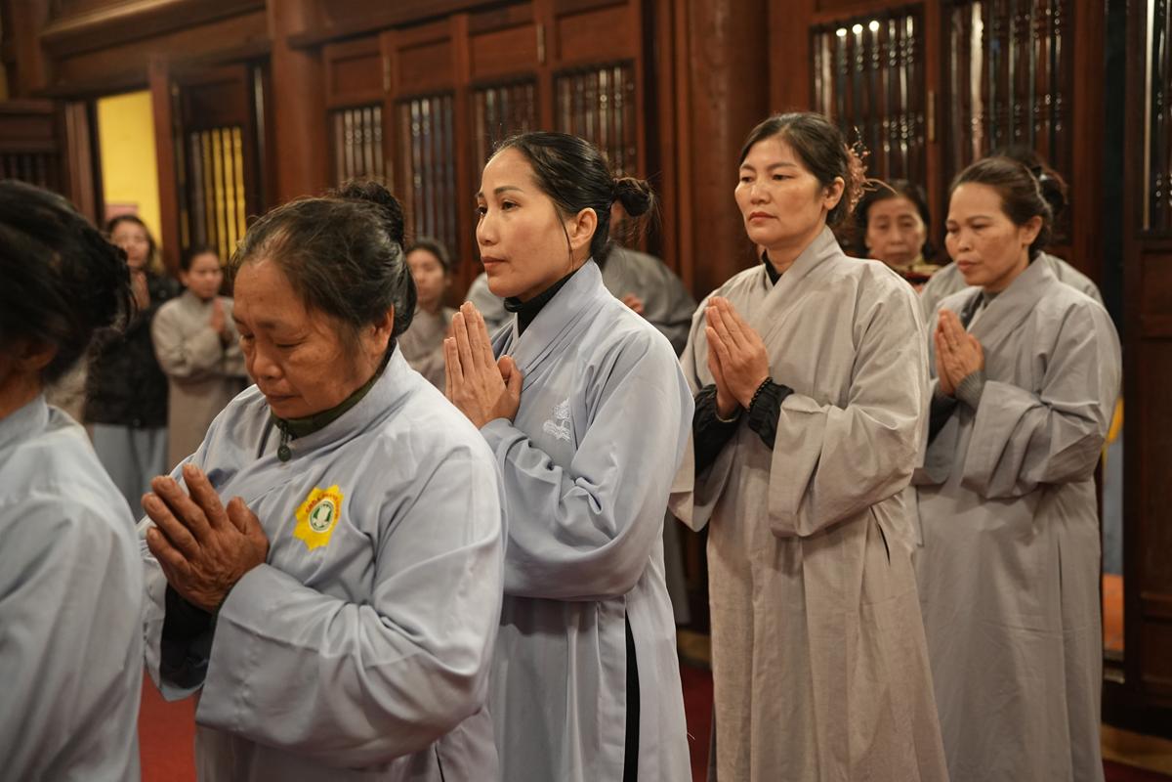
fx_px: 1426
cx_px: 586
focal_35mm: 44
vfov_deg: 30.6
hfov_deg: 44.7
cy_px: 391
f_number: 3.2
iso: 2500
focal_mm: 43.8
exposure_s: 1/100
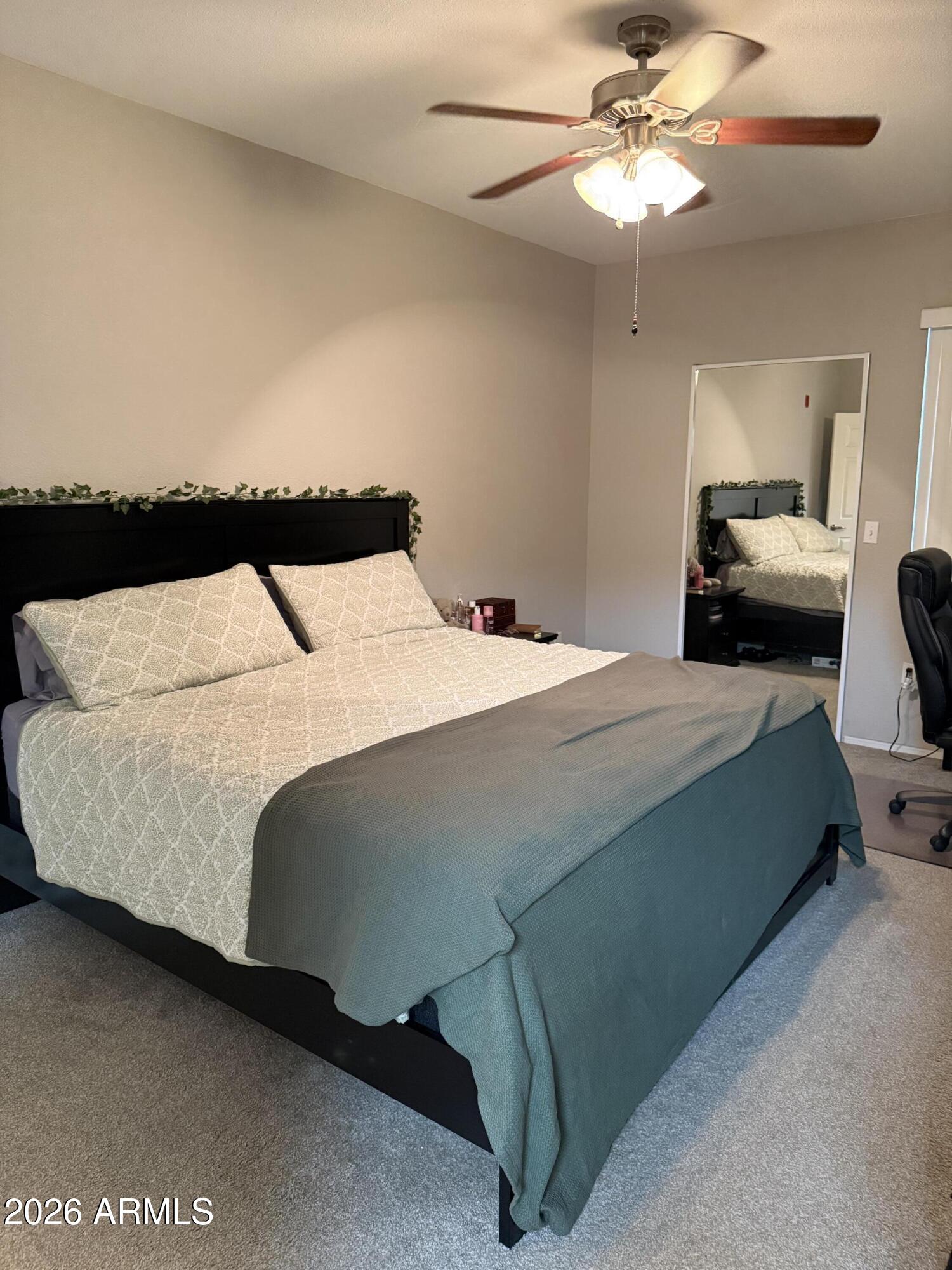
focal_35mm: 24
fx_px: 880
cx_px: 476
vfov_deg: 71.6
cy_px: 635
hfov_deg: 56.8
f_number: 1.78
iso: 640
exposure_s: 1/60
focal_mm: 6.76
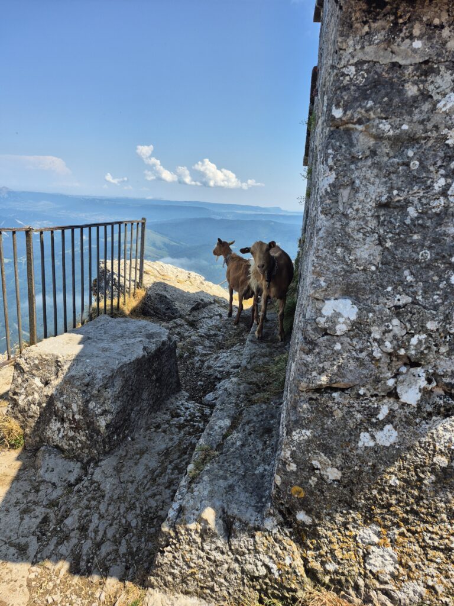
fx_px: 402
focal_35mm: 23
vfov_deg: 73.9
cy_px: 303
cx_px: 227
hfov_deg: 58.9
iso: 25
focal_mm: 5.4
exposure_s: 1/1248
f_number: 1.8
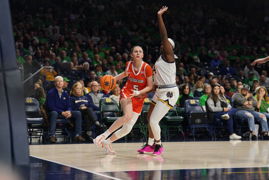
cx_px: 134
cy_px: 90
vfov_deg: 15.0
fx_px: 680
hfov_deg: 22.4
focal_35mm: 91
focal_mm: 91
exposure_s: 1/2000
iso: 2500
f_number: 2.8
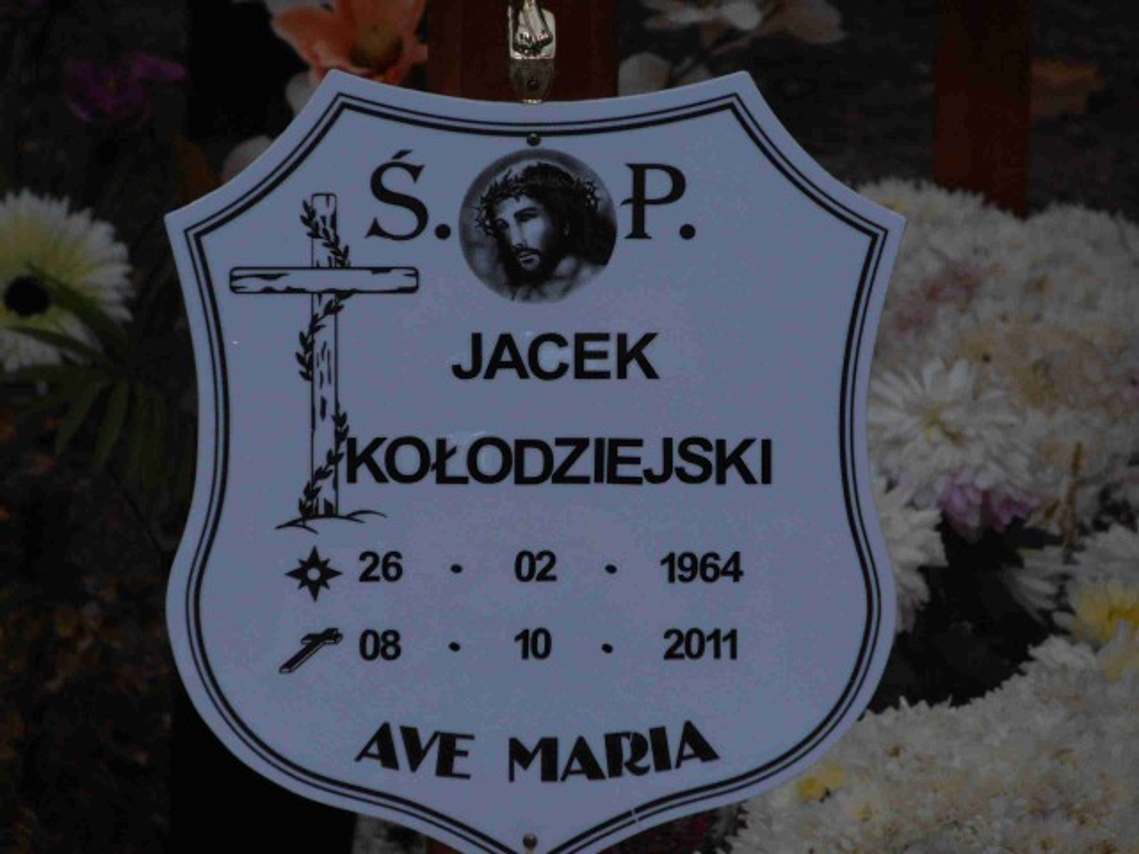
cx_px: 570
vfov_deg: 6.2
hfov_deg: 8.2
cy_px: 427
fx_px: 7897
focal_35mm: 240
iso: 125
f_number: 5.7
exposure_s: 1/200
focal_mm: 42.54
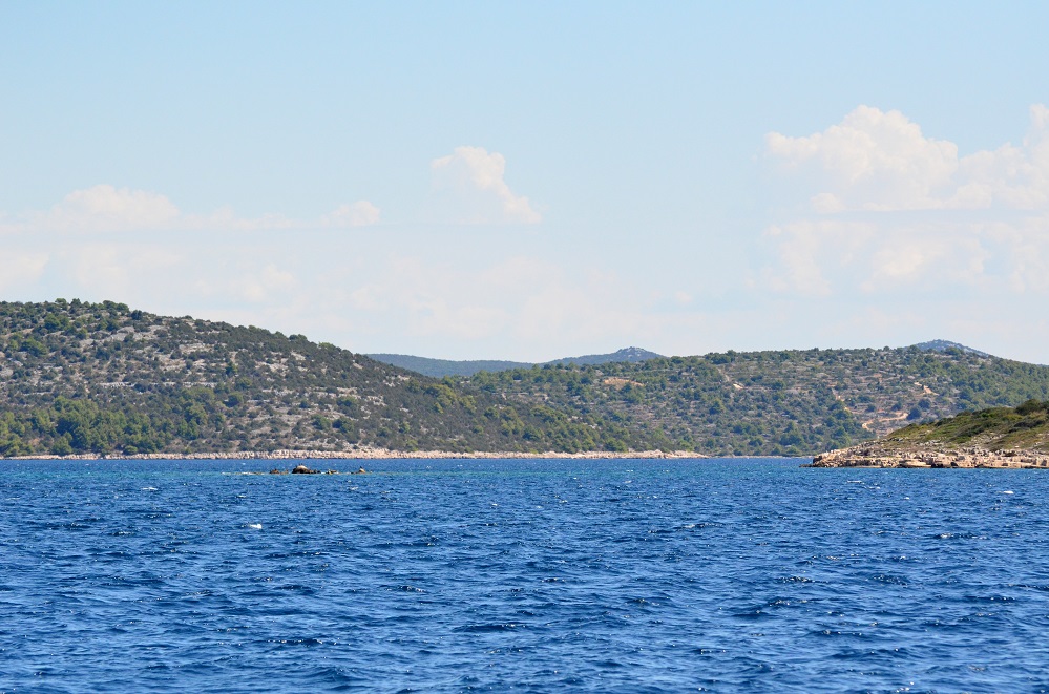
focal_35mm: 168
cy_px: 347
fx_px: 4884
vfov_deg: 8.1
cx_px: 524
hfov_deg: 12.3
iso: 1600
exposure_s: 1/8000
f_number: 5.6
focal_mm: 112
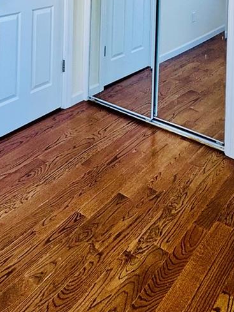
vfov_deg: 33.8
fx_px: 396
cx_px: 107
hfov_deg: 32.9
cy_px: -71
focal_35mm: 44
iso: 64
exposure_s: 1/120
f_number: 2.2
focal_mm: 2.22
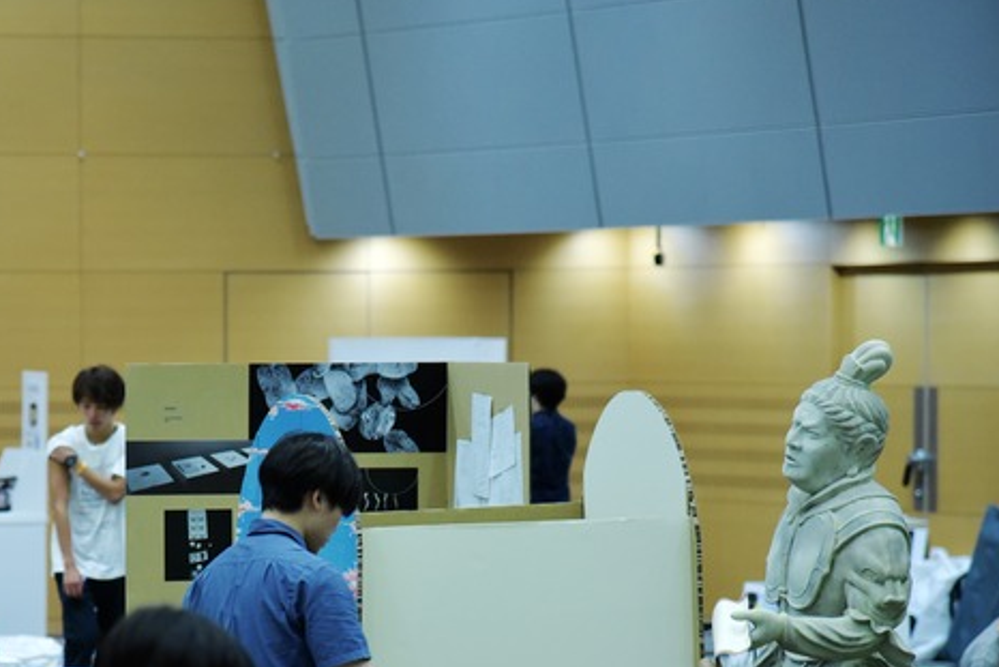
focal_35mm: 202
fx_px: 5607
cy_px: 512
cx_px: 199
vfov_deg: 6.8
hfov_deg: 10.2
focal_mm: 120
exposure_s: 1/250
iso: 3200
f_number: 4
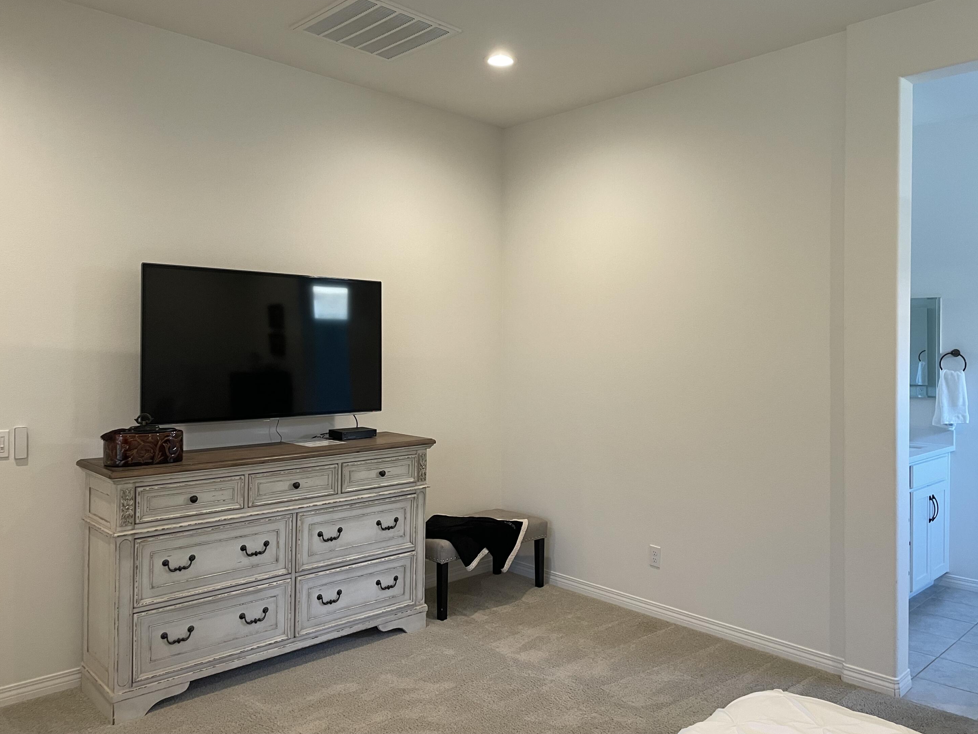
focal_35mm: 27
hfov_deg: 65.3
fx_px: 763
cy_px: 355
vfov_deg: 51.3
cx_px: 505
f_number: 1.6
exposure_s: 1/60
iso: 125
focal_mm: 4.2
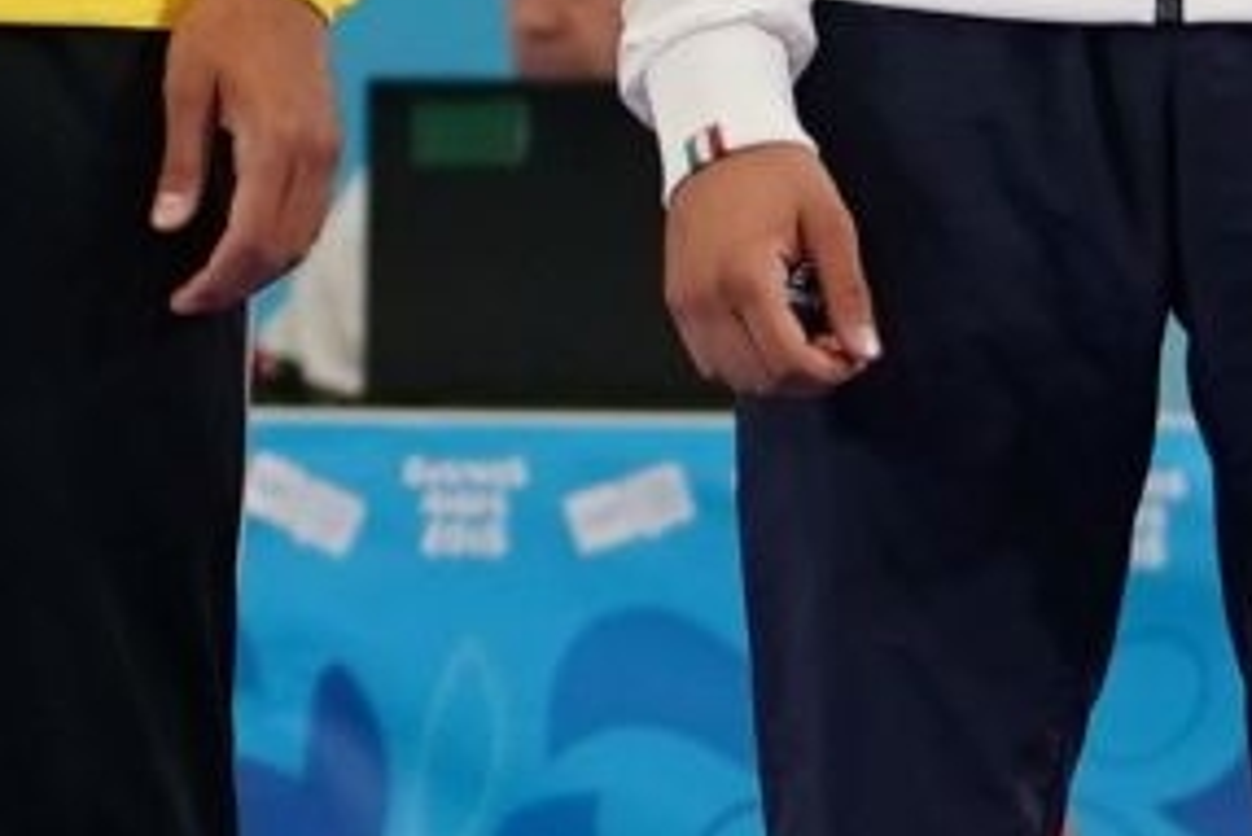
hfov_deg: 3.1
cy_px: -245
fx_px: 22999
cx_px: -1913
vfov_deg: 2.1
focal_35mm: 661
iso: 800
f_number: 2.8
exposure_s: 1/500
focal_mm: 70
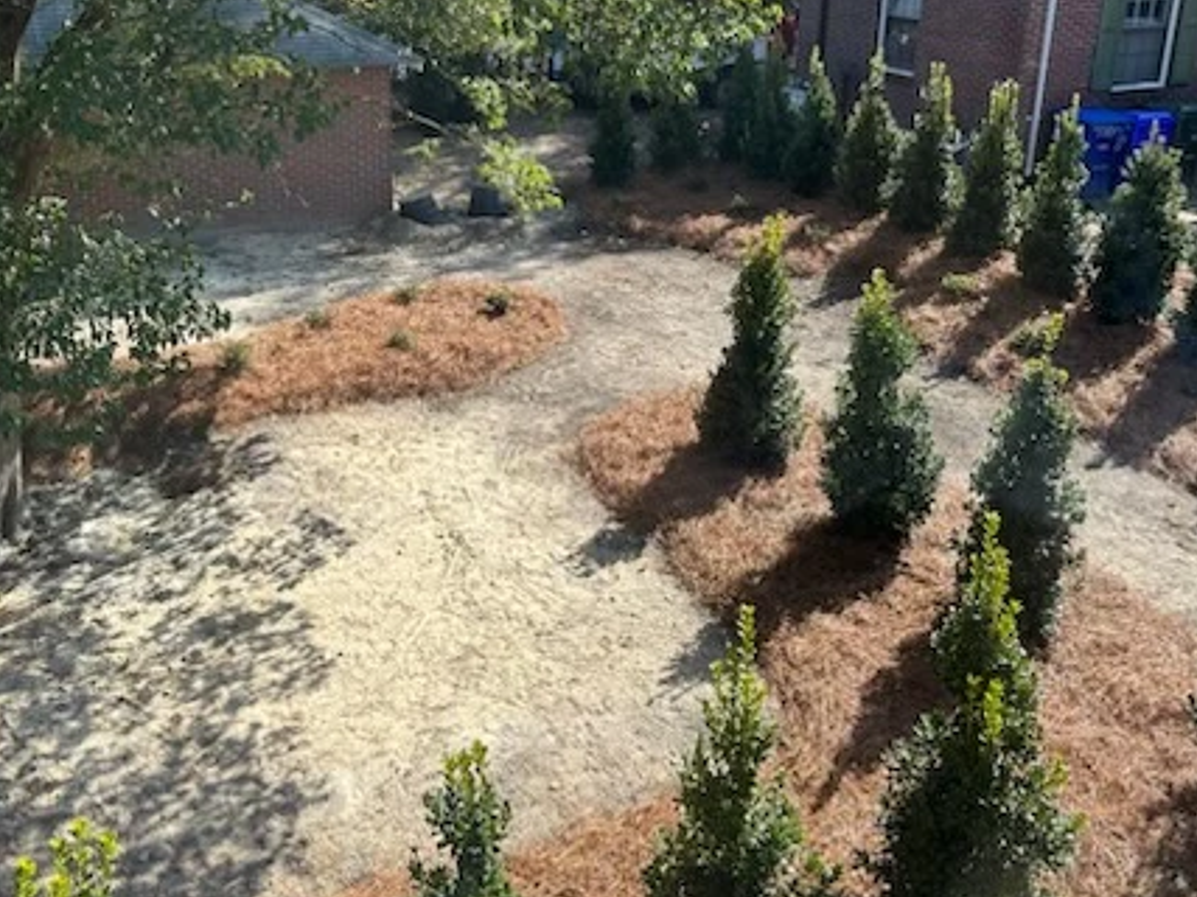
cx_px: 395
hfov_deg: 50.4
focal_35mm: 36
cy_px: 300
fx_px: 1245
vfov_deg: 39.2
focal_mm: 6.86
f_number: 1.78
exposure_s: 1/1433
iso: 80
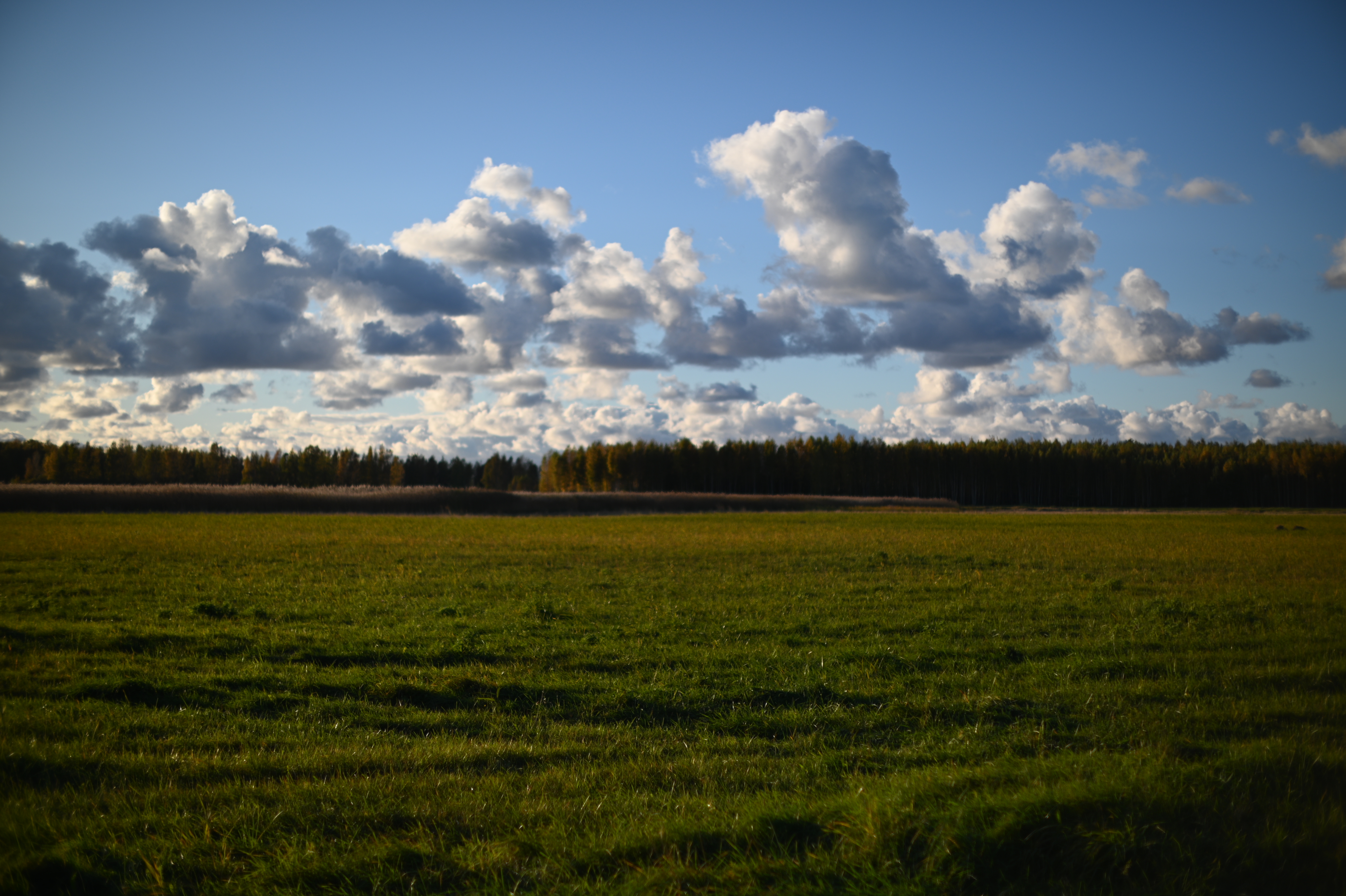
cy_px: 448
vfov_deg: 27.0
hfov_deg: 39.6
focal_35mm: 50
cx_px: 673
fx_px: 1868
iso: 100
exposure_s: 1/8000
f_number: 1.4
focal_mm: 50
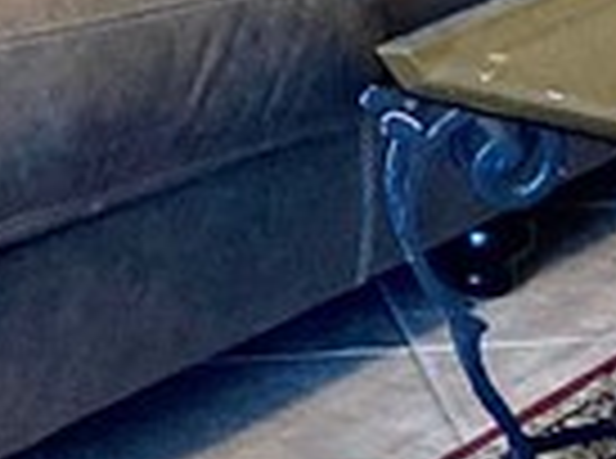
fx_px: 3727
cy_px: -702
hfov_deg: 9.4
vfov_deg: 6.6
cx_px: 180
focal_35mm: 210
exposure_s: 1/60
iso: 250
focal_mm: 3.99
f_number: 1.8
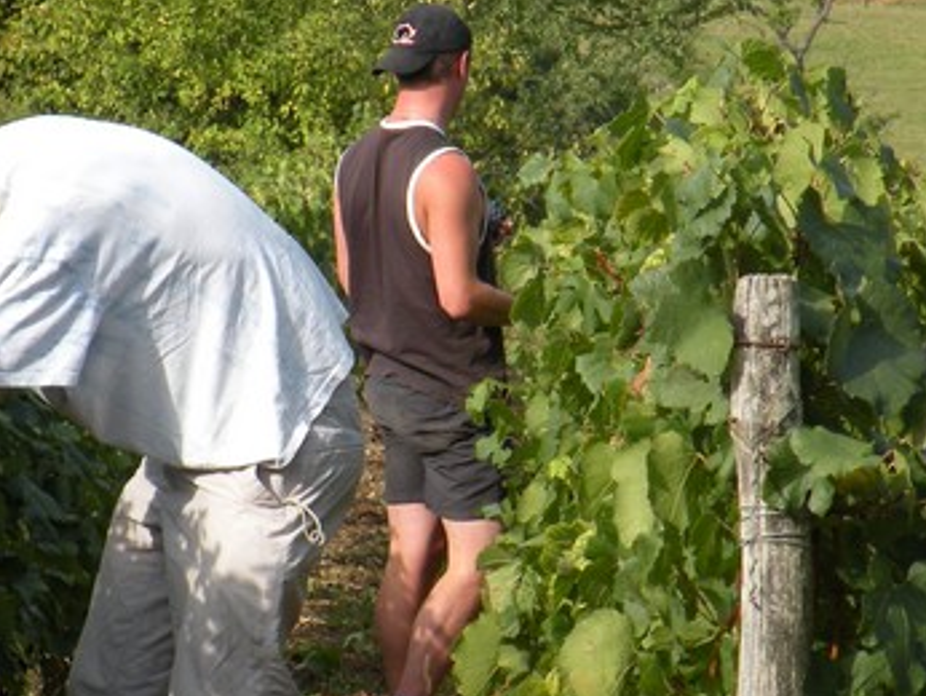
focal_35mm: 393
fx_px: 10520
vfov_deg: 3.8
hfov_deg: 5.0
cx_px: 554
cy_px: 444
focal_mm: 30.1
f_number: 6.3
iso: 64
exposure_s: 1/245
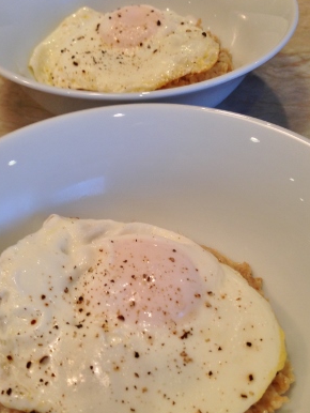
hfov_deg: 35.1
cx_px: 136
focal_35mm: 41
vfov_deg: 45.6
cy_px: 241
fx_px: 489
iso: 50
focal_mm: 4.12
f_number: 2.4
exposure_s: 1/20
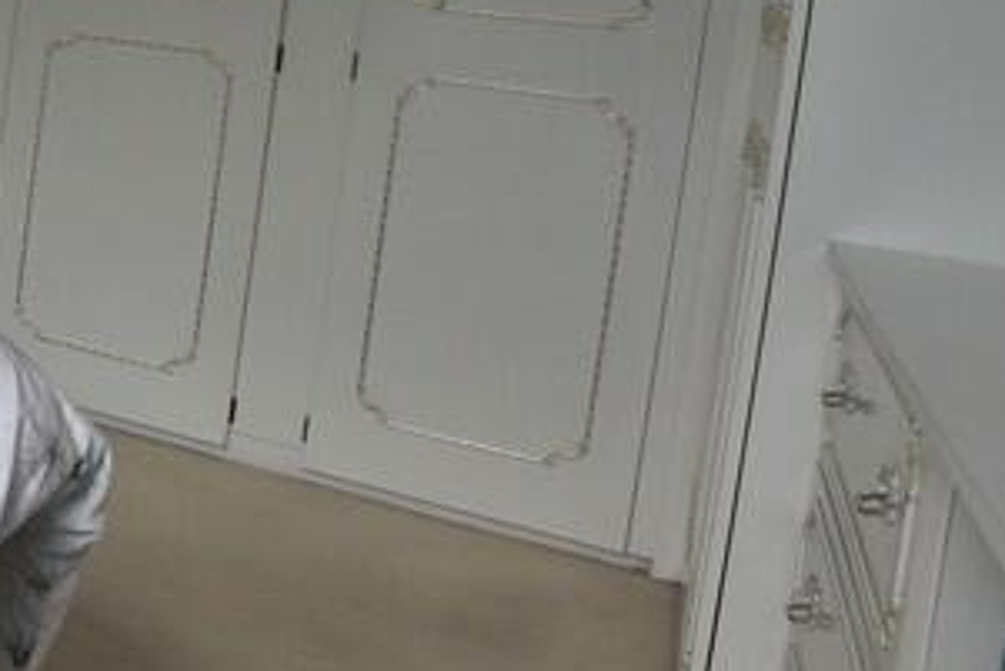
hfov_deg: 25.6
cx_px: -601
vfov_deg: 25.0
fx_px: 1424
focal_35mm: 51
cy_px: -25
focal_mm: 10
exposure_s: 1/250
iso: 200
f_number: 6.3
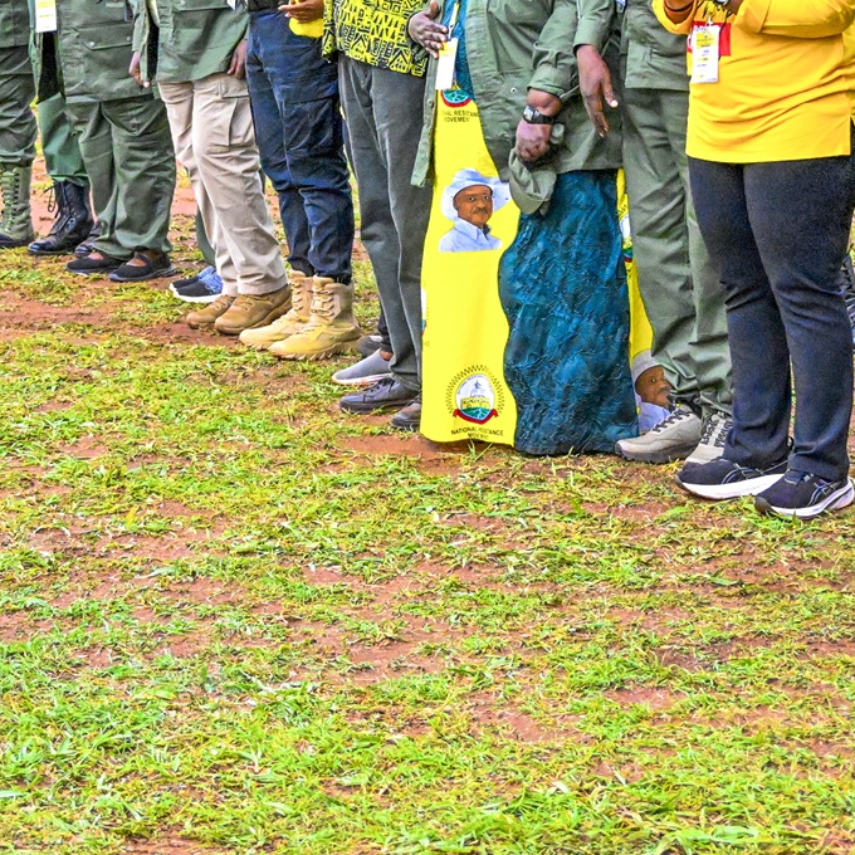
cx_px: 243
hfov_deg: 13.5
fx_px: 3605
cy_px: 224
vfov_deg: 13.5
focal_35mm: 129
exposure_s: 1/800
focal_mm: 50
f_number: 6.3
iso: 12800
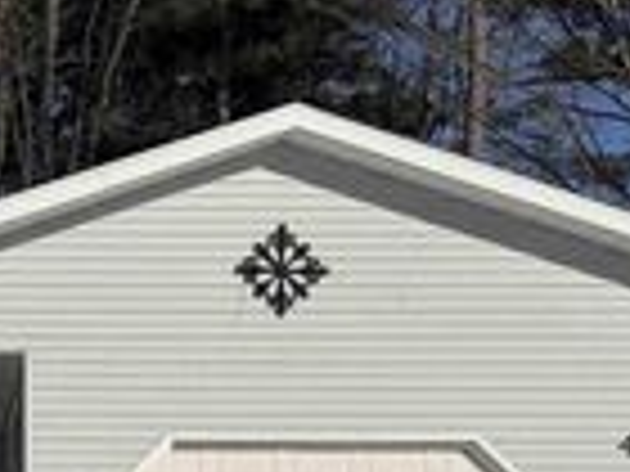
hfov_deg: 21.8
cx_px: -32
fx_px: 1565
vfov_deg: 16.8
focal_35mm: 86
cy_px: 479
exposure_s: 1/14286
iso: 80
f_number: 1.78
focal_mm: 6.76
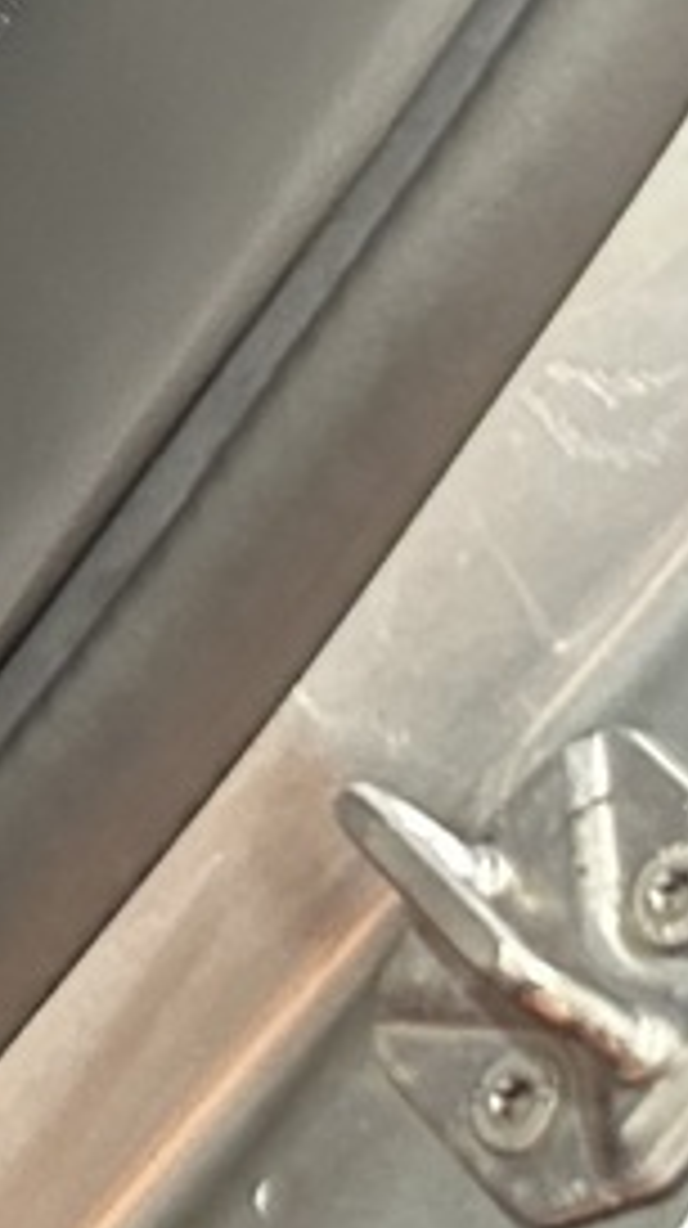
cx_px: -1587
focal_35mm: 138
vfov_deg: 14.7
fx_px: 4488
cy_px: -499
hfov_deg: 7.4
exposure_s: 1/33
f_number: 1.78
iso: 800
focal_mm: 6.86
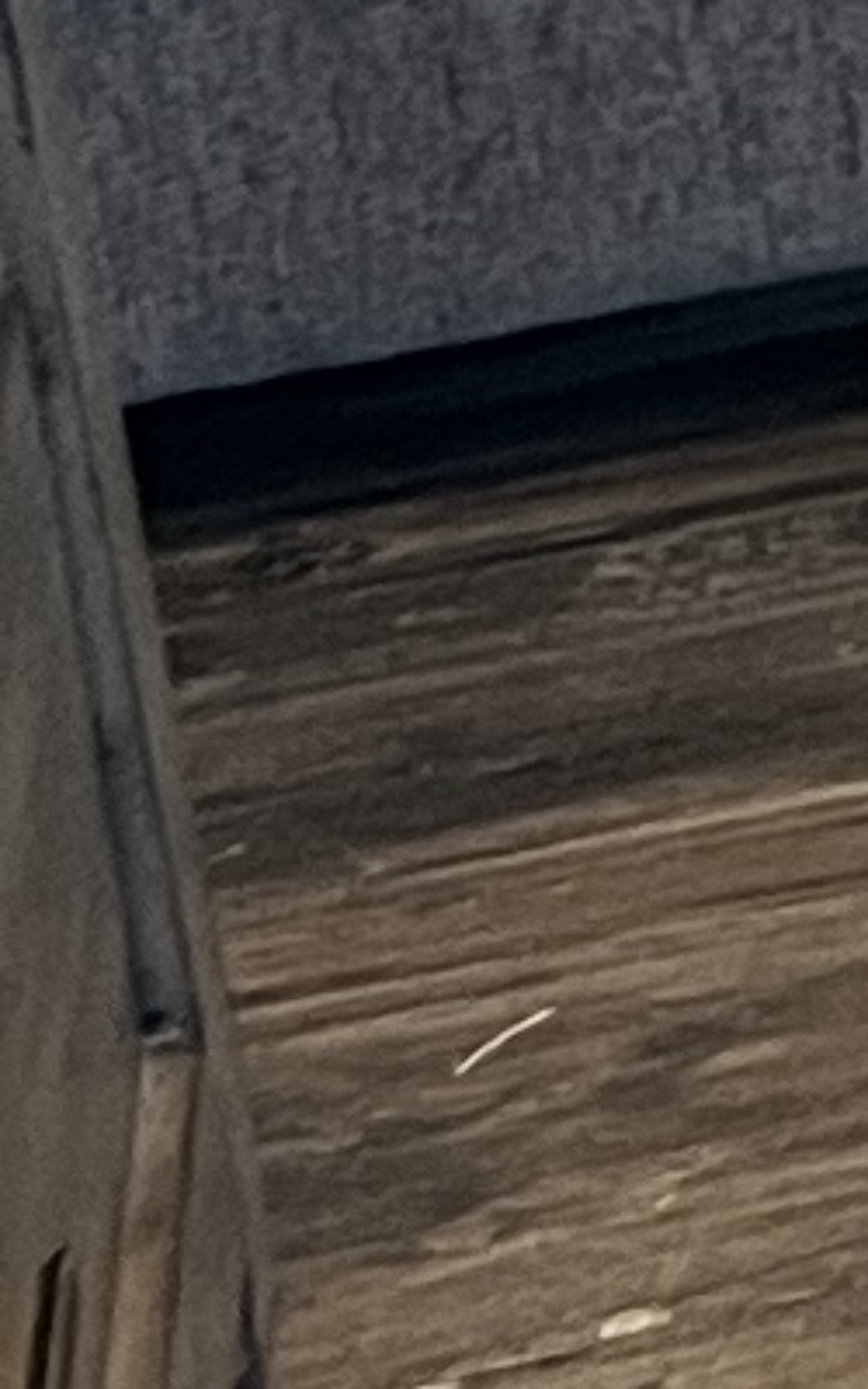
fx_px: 10522
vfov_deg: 7.1
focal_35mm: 278
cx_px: 5934
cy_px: -1969
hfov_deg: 3.7
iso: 125
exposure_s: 1/60
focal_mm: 5.7
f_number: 1.5
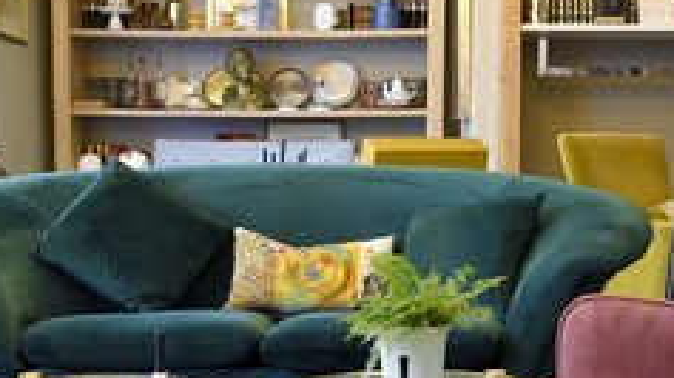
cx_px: 353
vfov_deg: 18.4
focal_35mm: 65
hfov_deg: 32.4
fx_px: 1161
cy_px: 264
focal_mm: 35
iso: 2000
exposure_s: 1/13
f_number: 7.1
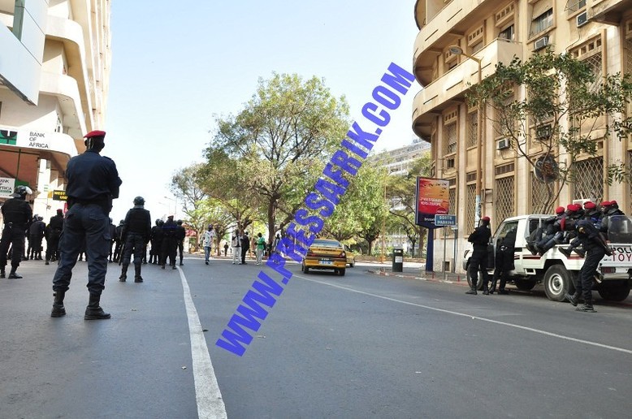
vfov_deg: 47.8
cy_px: 210
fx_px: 473
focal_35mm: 27
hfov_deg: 67.5
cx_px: 316
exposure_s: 1/320
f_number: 11
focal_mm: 18
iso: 800
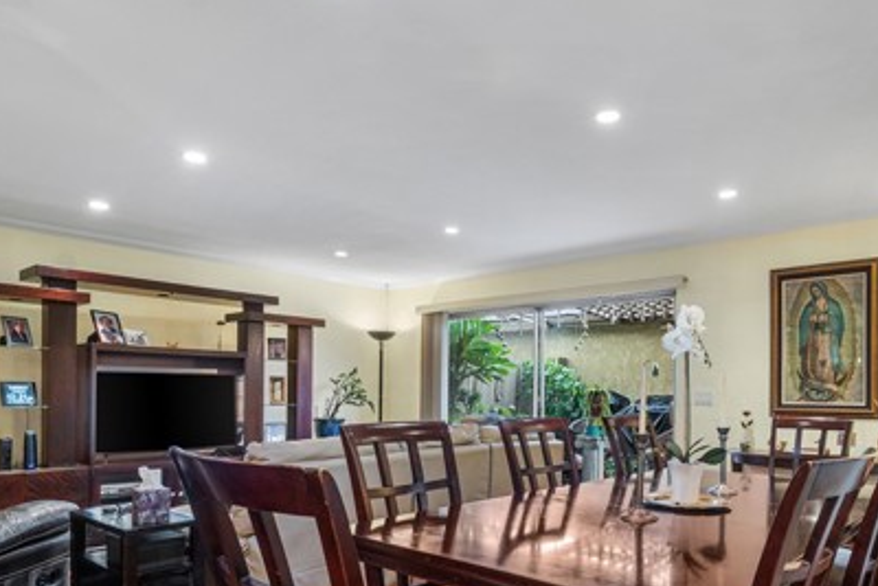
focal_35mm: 24
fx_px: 586
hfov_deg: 72.4
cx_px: 551
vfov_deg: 51.8
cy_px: 407
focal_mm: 10
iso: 320
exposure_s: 1
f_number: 8
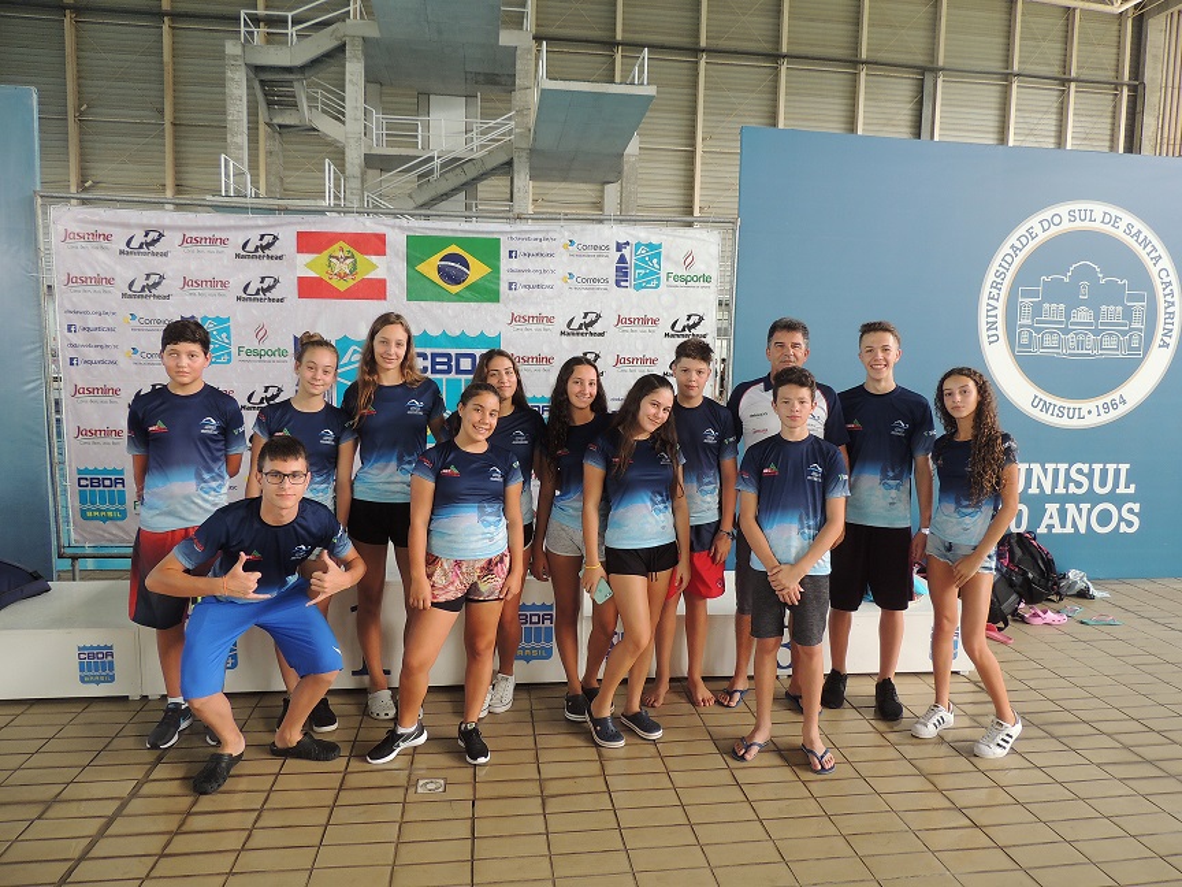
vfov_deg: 56.8
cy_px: 444
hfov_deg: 71.6
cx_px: 591
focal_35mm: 24
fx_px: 820
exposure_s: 1/30
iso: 125
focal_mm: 4.3
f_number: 3
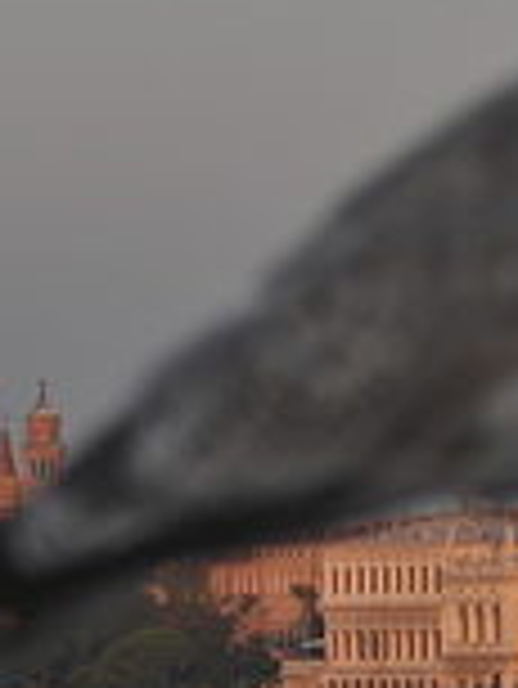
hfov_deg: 3.7
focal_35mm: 395
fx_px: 7870
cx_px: 847
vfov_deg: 5.0
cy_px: 85
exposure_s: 1/500
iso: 200
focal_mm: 70
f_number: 5.6
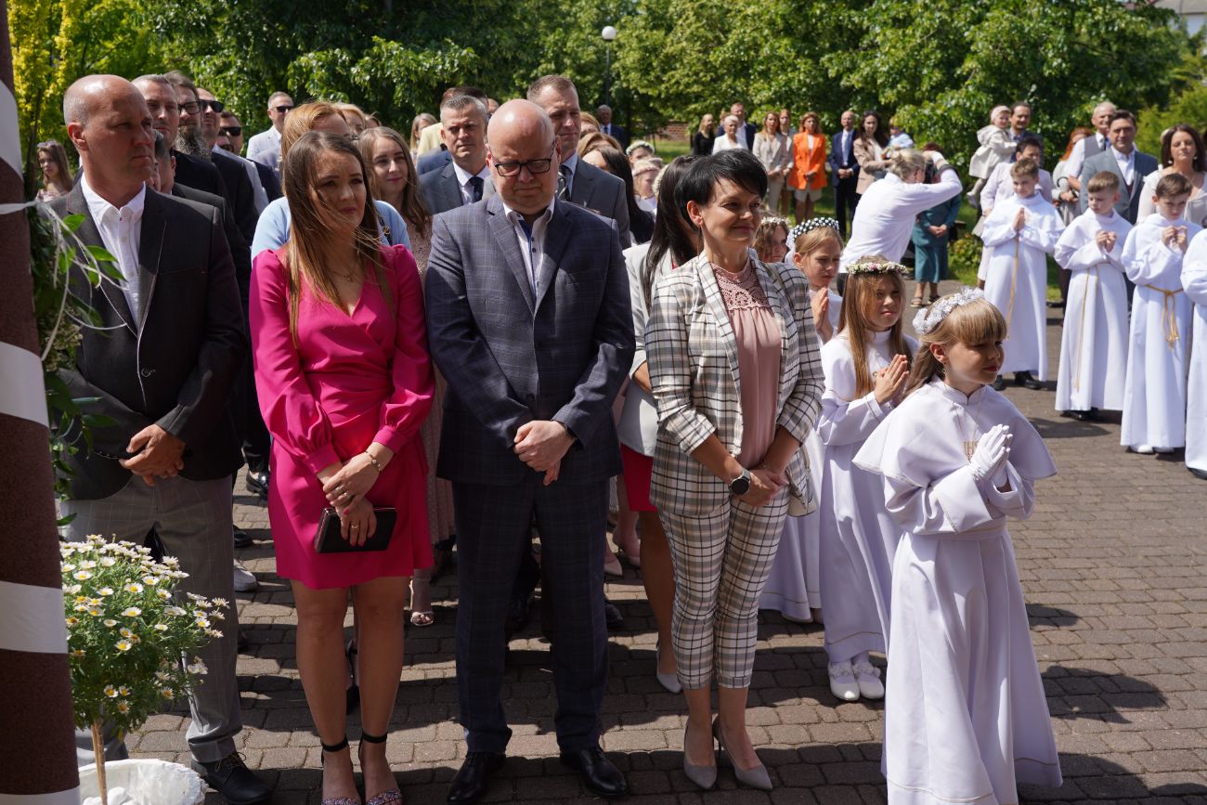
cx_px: 604
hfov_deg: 53.1
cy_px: 402
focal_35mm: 36
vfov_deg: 36.9
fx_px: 1207
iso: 100
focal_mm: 36
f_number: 5.6
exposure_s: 1/500
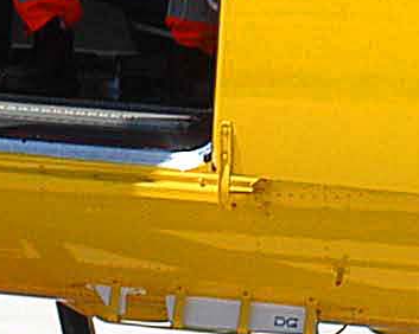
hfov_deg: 8.1
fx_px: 2975
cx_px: 293
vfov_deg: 6.3
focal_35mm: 240
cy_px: -235
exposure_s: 1/200
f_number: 14
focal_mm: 20
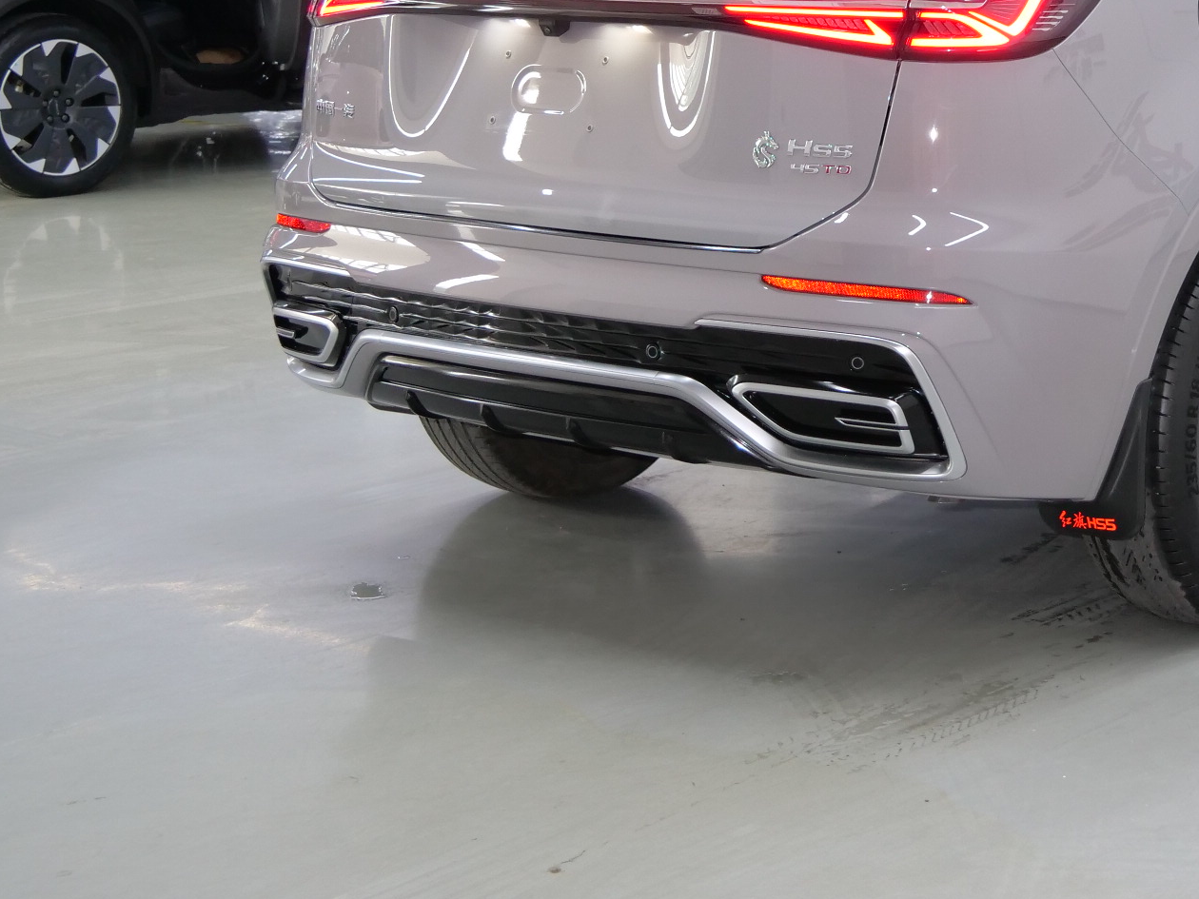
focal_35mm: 75
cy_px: 104
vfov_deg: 19.3
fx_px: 2598
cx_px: 1077
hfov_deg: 25.2
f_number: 3.9
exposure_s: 1/30
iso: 800
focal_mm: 18
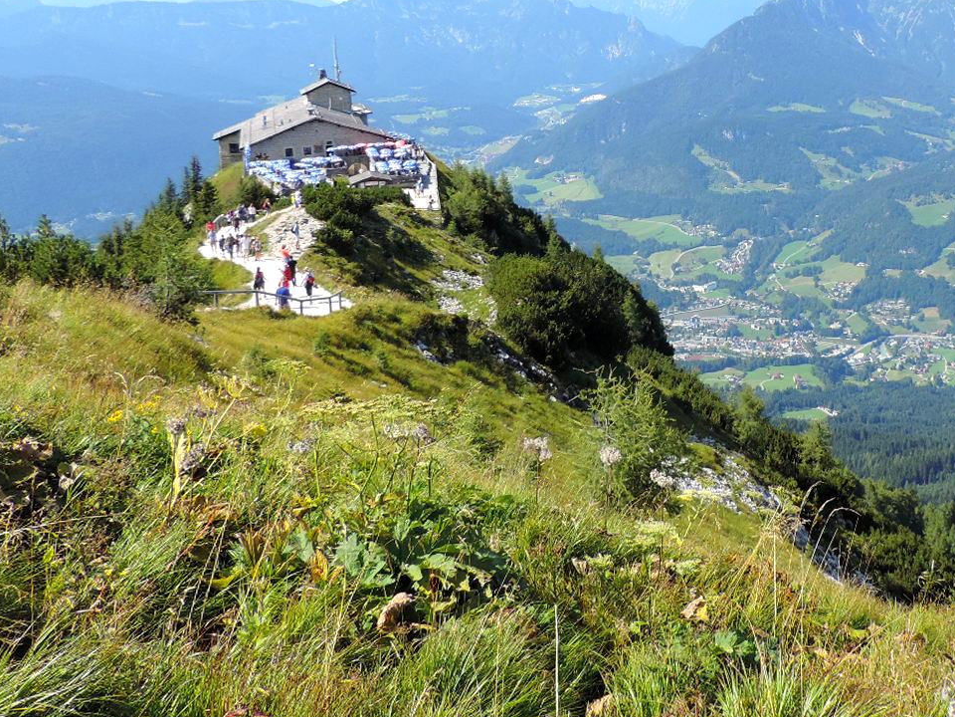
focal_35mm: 40
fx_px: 1104
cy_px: 174
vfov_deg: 35.1
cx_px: 712
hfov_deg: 45.2
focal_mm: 4.3
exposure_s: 1/800
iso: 80
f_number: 3
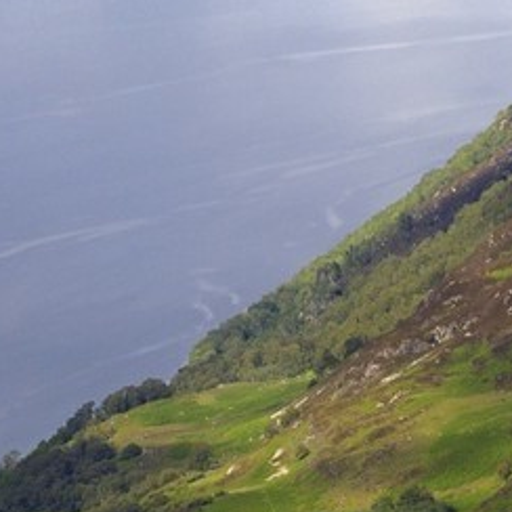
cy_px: -73
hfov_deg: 3.6
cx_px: 1605
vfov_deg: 3.7
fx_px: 7915
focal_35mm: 473
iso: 400
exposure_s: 1/800
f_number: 8
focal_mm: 85
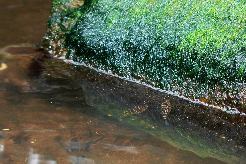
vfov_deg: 13.1
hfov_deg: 19.4
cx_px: 123
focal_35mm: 105
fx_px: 718
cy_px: 82
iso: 400
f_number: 4
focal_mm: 70
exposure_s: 1/160
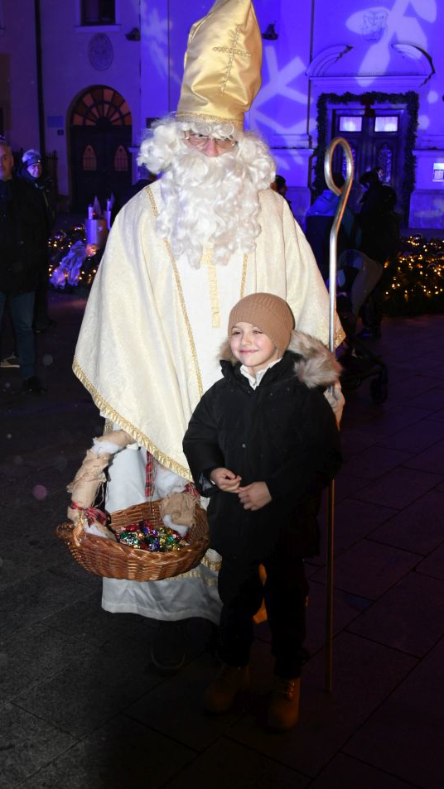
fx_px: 795
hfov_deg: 31.2
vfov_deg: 52.8
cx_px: 230
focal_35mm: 38
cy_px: 395
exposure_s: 1/80
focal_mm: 24
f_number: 3.8
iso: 2000
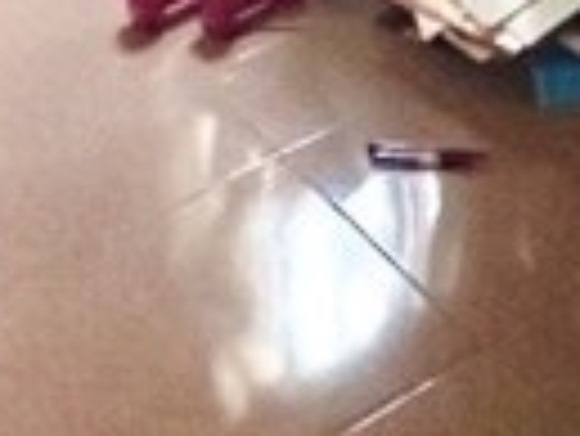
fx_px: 1862
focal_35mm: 111
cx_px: 513
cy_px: -998
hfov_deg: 17.5
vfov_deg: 9.4
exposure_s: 1/50
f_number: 2.2
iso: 200
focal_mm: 2.22
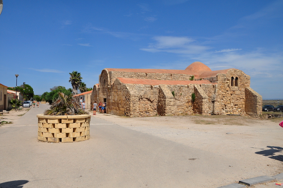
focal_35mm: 27
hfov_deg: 67.4
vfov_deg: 47.8
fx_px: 212
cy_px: 94
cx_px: 142
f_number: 13
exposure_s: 1/640
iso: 400
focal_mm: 18
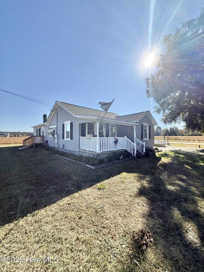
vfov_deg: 102.1
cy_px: 136
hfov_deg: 85.7
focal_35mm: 14
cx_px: 102
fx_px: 110
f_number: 2.2
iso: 50
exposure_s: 1/2092
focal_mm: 2.22
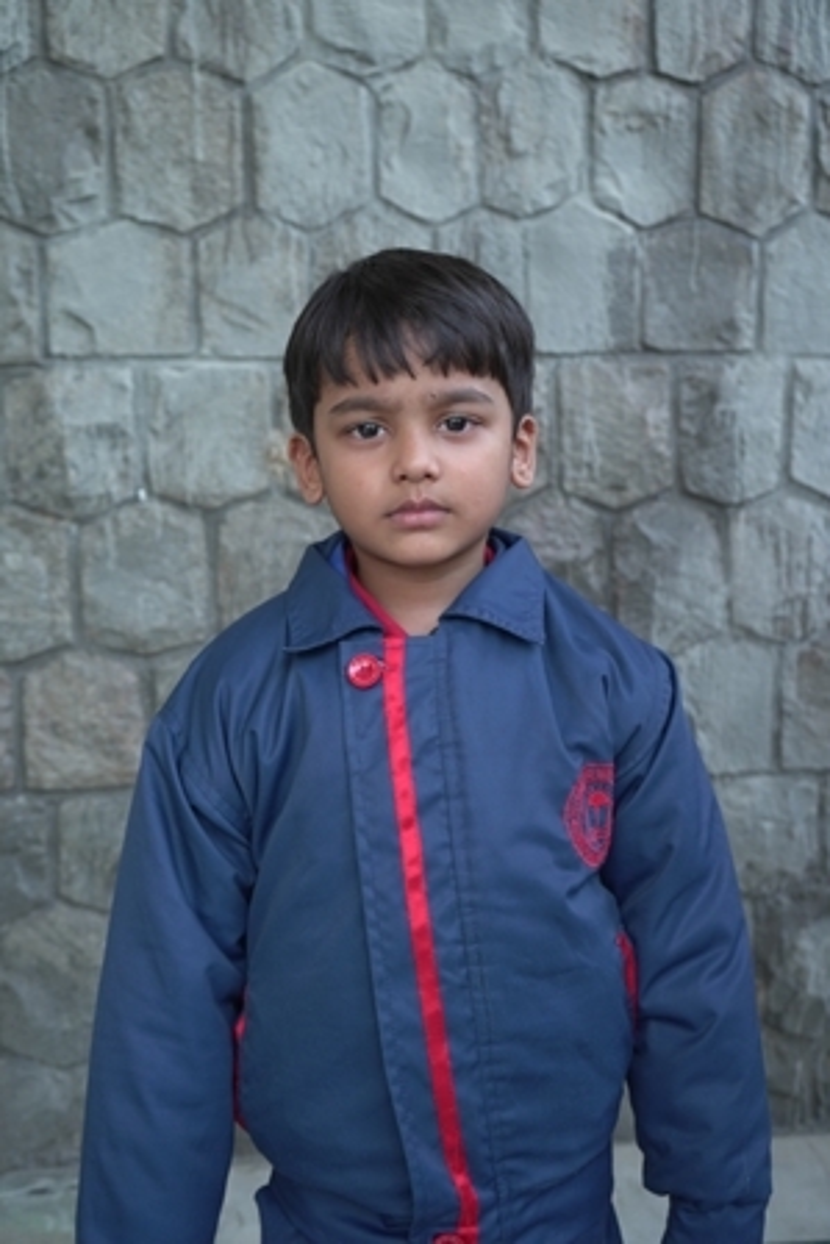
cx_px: 415
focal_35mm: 40
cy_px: 622
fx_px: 1382
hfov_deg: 33.4
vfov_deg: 48.4
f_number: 5.6
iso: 400
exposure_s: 1/125
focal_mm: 40
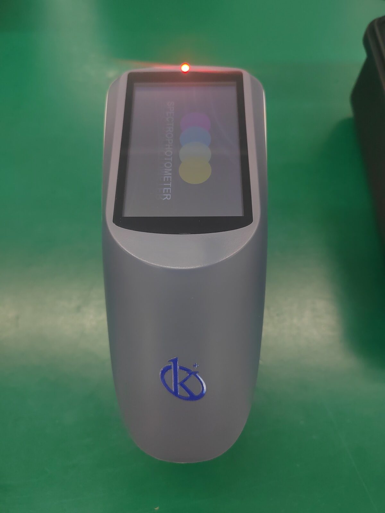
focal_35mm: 23
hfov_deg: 58.9
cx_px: 192
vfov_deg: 73.9
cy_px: 256
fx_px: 341
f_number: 1.9
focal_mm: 5.52
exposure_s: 1/50
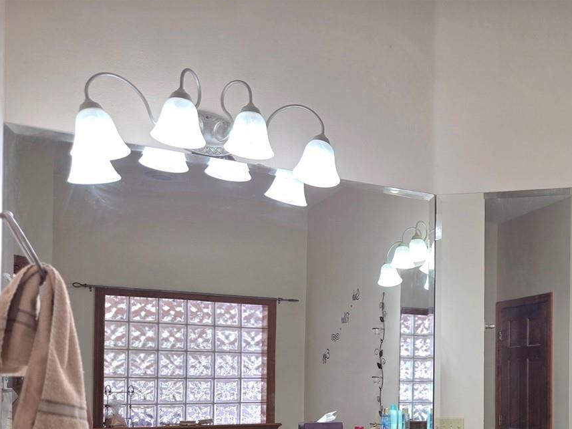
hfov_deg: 40.9
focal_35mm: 43
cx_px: 501
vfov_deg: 31.8
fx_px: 711
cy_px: 397
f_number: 1.8
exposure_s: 1/147
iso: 25
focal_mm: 5.4
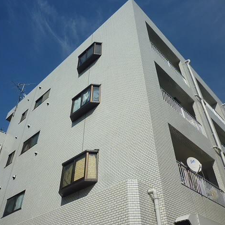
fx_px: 221
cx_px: 117
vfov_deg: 54.0
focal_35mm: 30
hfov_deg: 54.0
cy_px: 111
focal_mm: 4.4
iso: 100
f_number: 5.6
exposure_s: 1/800
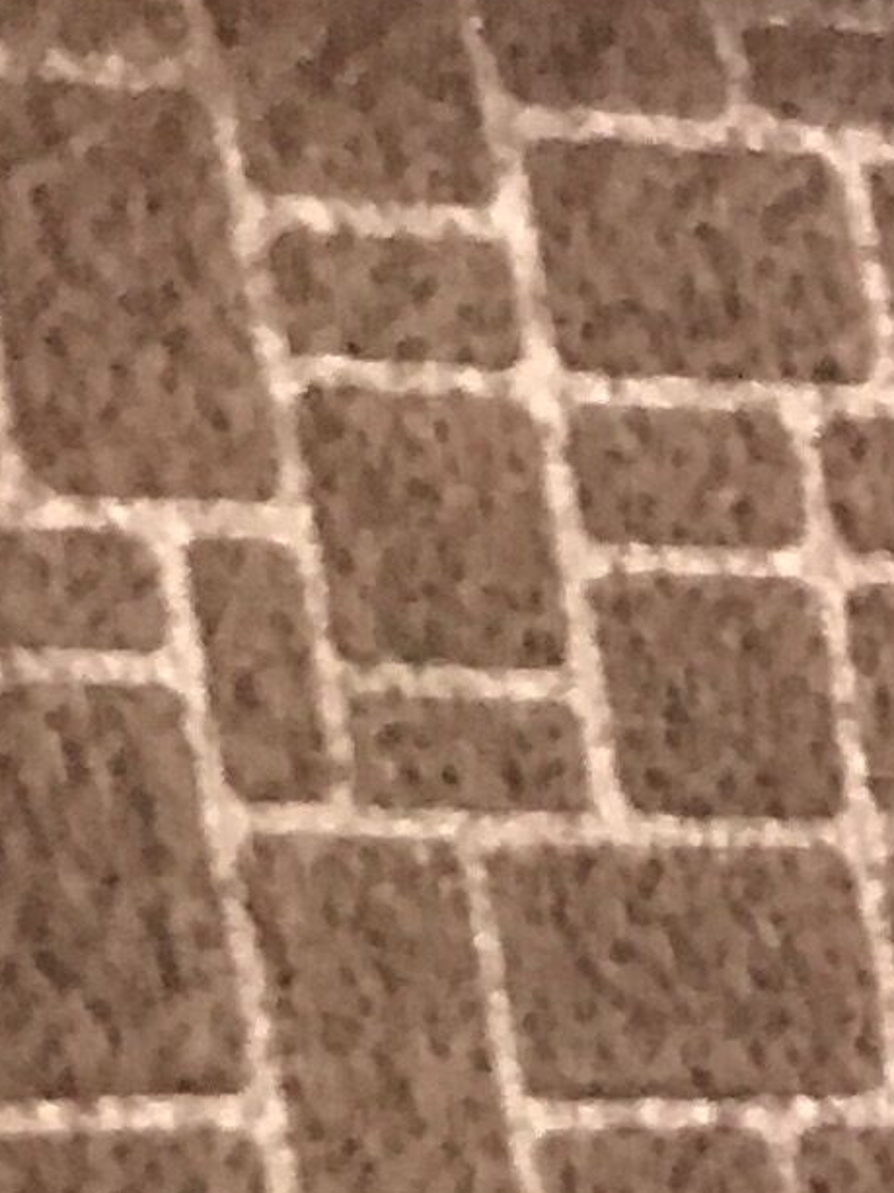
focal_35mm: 191
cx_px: 2900
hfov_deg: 6.8
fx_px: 6577
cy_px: 3466
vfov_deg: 8.7
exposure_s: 1/25
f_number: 2.2
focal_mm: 4.15
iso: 200
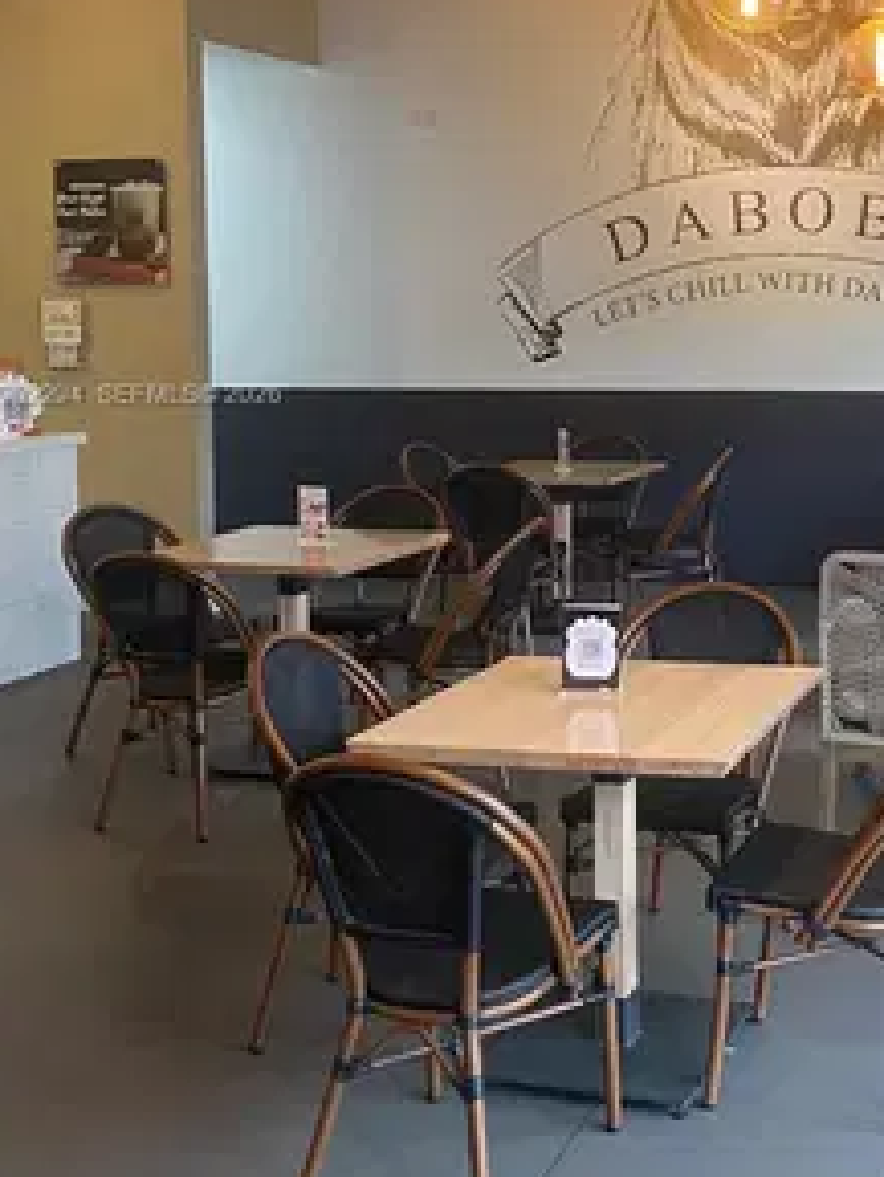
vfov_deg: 39.2
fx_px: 1633
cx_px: 762
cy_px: 397
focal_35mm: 48
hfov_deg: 29.3
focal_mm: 4.25
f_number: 1.8
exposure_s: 1/60
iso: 80
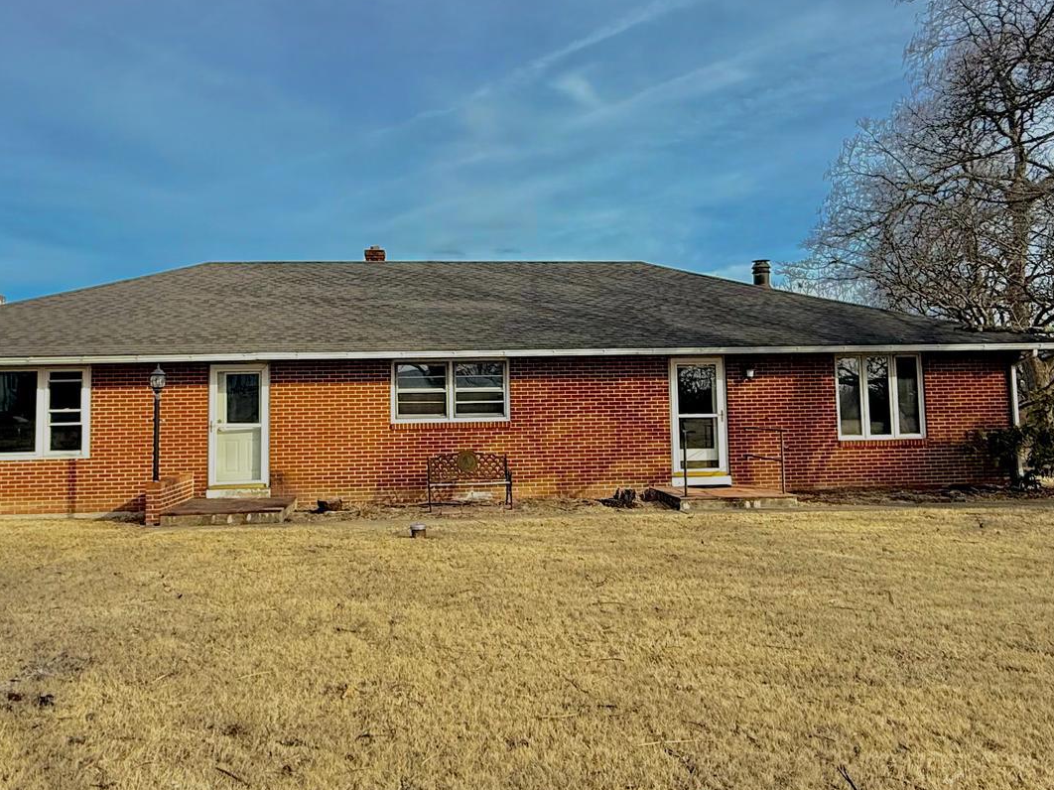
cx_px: 489
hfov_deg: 65.3
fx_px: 822
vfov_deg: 51.2
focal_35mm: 27
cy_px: 339
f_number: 2.2
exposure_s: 1/1698
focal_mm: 2.22
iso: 50
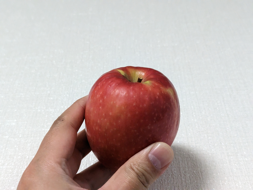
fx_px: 351
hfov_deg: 39.6
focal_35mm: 48
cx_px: 126
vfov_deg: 30.3
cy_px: 95
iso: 2158
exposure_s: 1/120
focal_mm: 6.81
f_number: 1.85
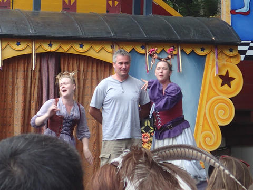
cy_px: 95
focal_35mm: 100
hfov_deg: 19.6
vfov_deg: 14.8
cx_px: 126
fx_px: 731
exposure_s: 1/160
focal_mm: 18
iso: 200
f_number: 4.9
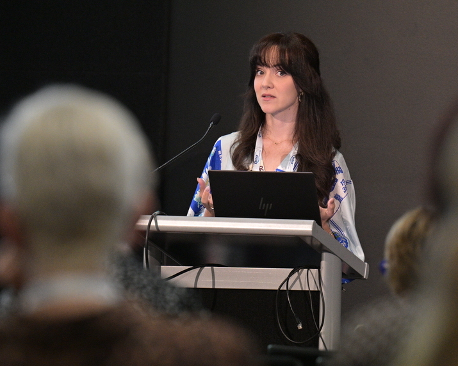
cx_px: 250
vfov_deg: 5.7
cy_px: 183
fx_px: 3687
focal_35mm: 272
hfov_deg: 7.1
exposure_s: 1/160
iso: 1600
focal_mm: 160
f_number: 2.8
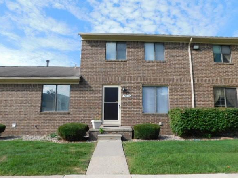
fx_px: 172
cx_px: 124
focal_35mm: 25
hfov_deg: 69.3
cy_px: 94
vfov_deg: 54.9
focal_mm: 4
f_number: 3
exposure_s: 1/1000
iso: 125
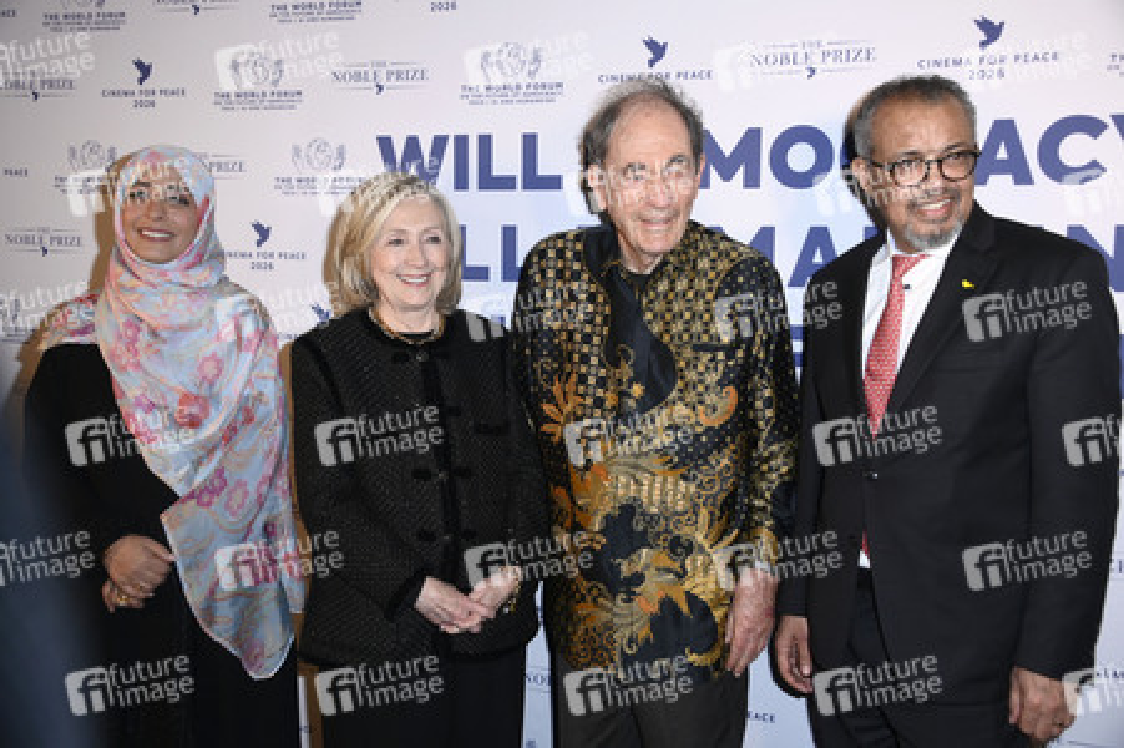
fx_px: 1248
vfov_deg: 33.4
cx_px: 562
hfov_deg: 48.5
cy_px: 374
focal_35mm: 40
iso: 500
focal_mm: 40
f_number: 5.6
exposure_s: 1/250
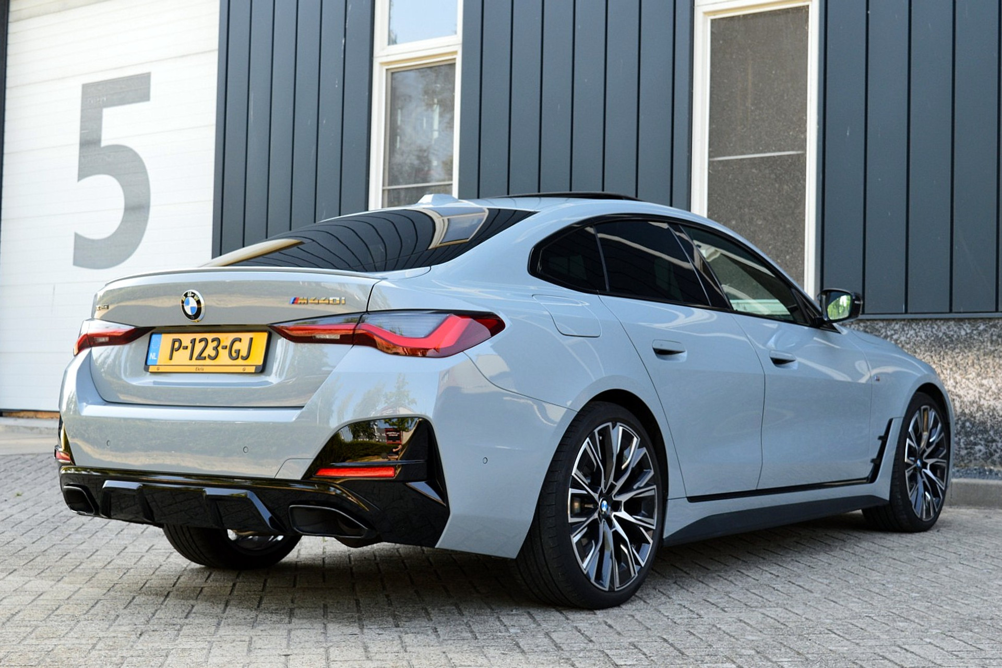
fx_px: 1503
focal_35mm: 54
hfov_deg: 36.9
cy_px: 334
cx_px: 501
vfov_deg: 25.1
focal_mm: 36
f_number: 9
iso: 400
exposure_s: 1/125
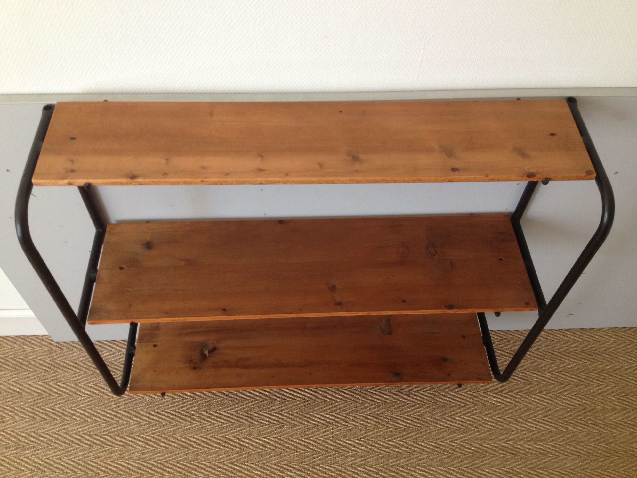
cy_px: 239
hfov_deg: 52.6
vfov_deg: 40.7
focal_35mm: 35
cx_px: 318
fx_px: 644
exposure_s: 1/20
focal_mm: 4.28
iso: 100
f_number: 2.4
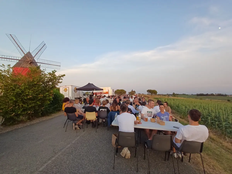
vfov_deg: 78.1
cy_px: 87
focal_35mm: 16
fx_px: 107
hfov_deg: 94.5
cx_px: 116
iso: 50
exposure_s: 1/100
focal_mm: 1.64
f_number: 2.2
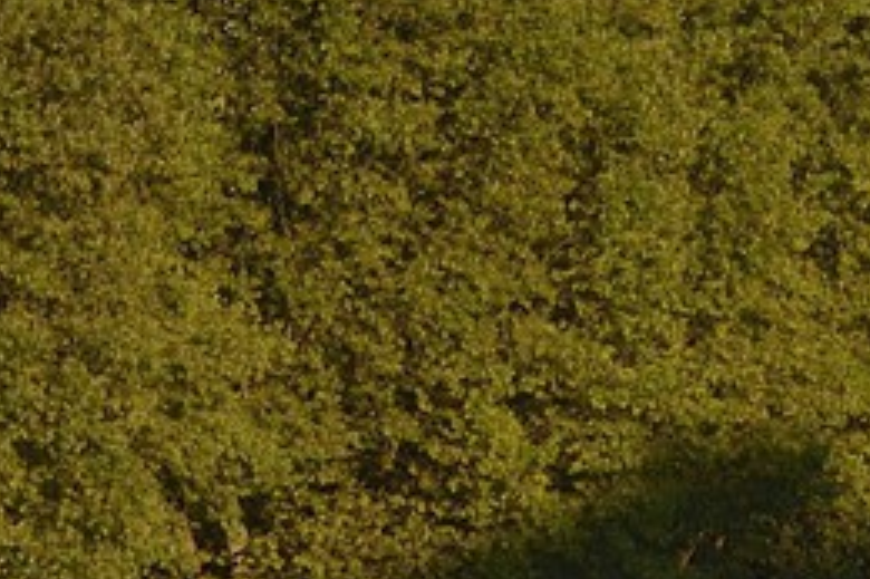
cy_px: 279
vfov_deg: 2.0
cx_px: 2292
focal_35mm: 678
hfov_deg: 3.0
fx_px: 16374
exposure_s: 1/200
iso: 100
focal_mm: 110
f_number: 6.3
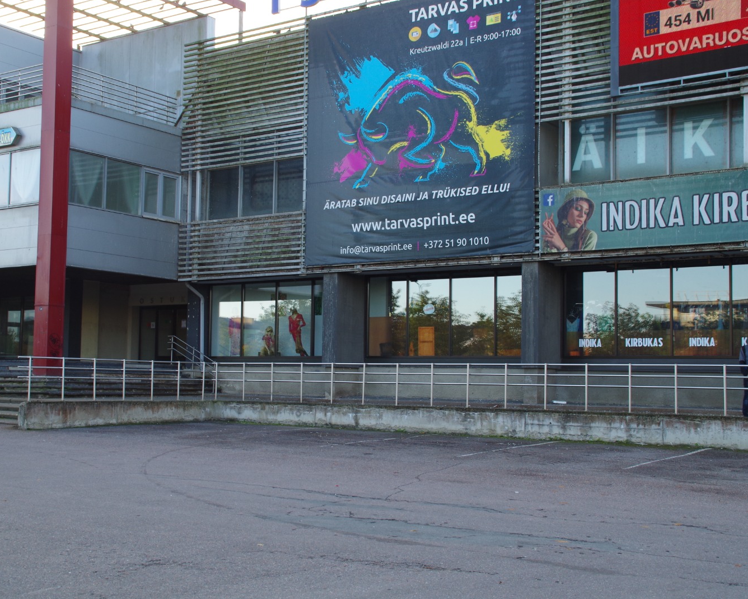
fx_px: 1063
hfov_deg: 38.7
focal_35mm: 48
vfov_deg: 31.5
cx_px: 334
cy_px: 297
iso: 250
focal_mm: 28
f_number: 10
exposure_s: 1/50
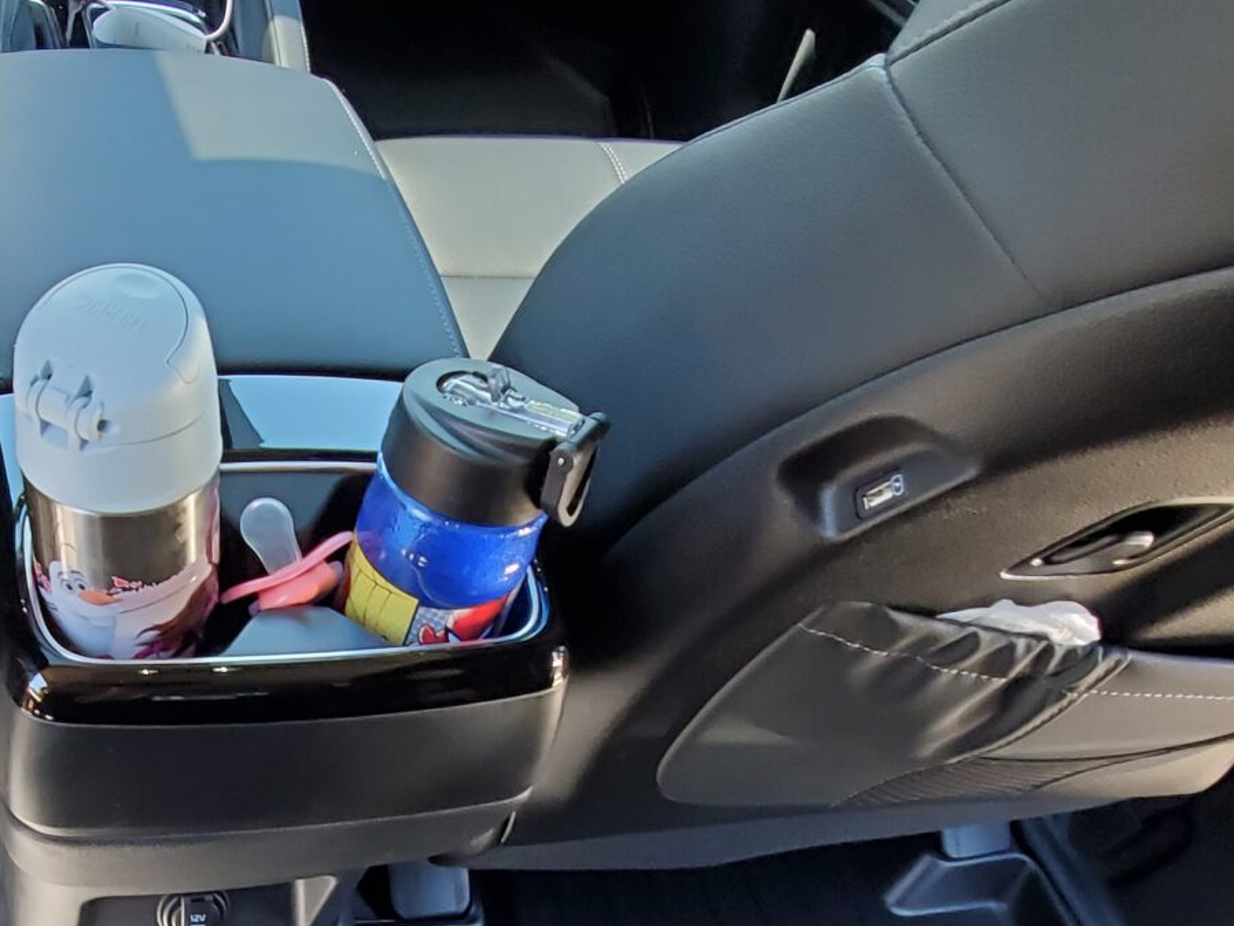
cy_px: 870
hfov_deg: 47.9
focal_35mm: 37
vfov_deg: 35.8
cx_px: 284
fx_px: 1320
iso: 125
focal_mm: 1.8
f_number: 2.2
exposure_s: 1/54
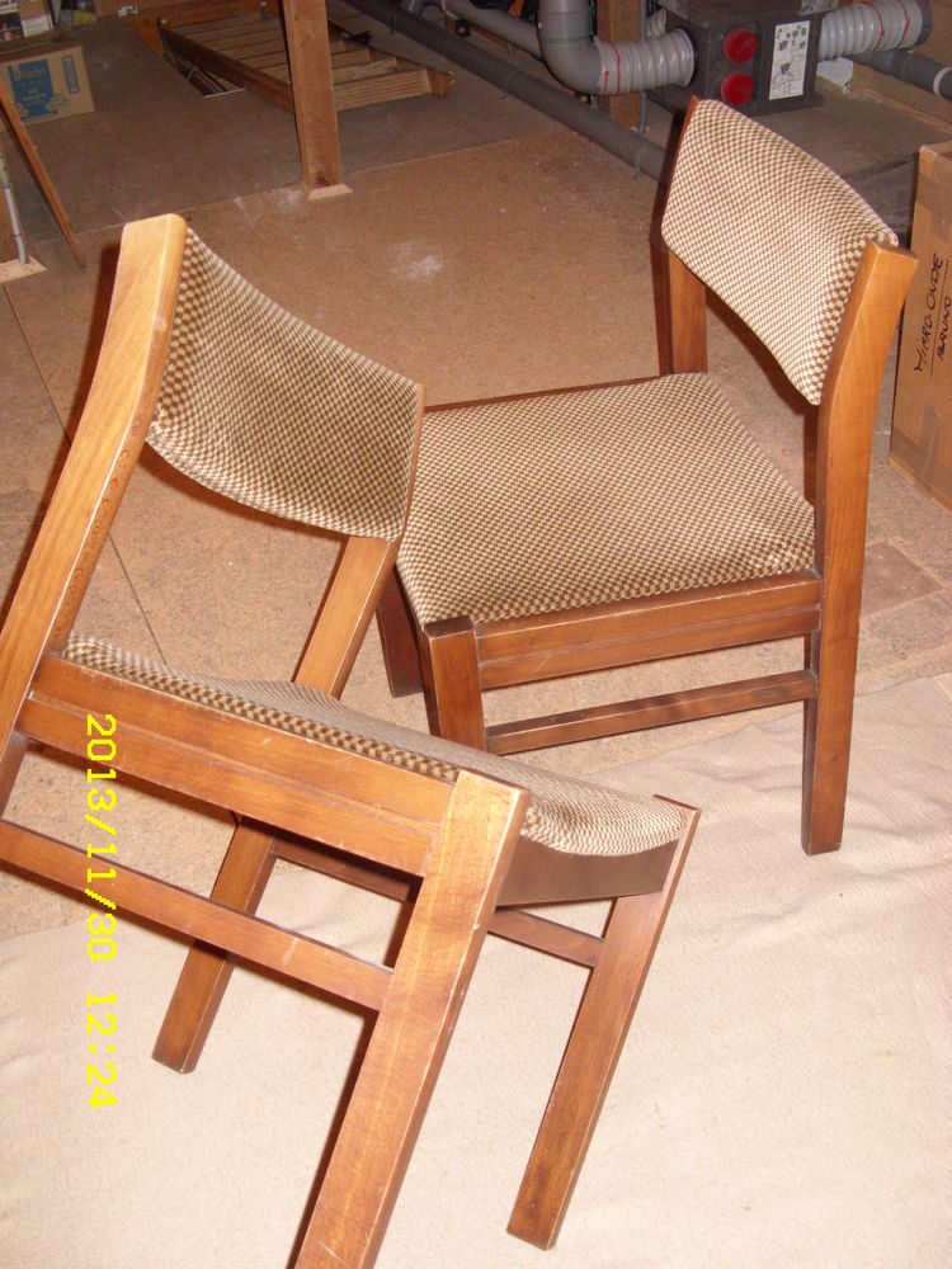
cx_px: 476
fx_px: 1393
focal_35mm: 38
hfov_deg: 37.7
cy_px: 634
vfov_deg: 49.0
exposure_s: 1/30
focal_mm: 6.3
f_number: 2.8
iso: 200
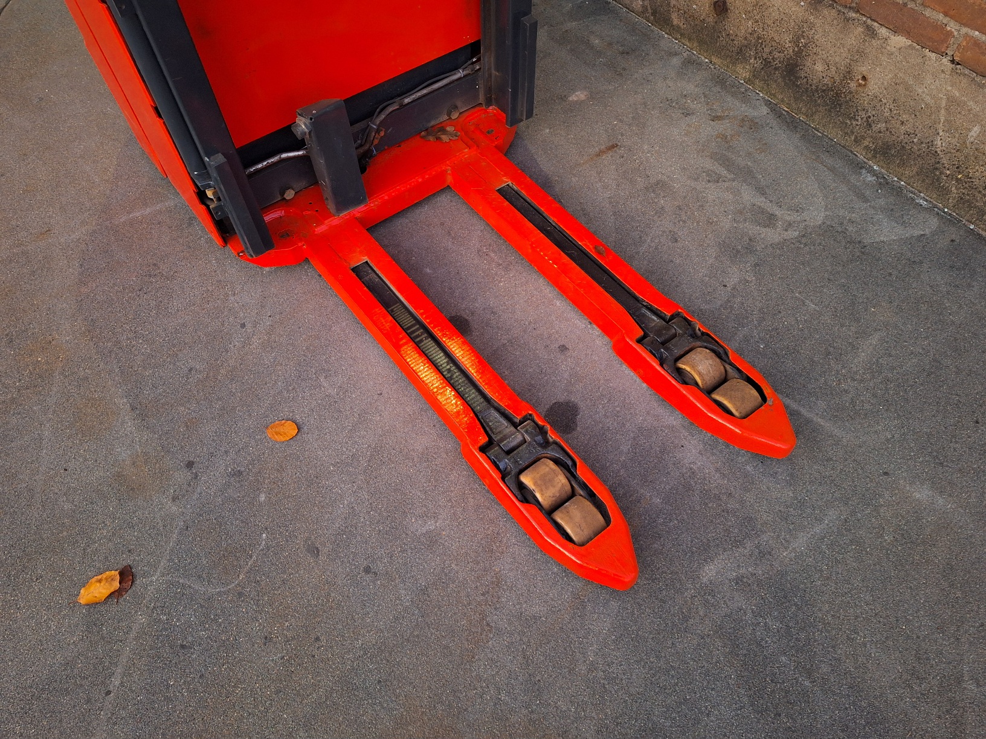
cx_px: 493
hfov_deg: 73.9
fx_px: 655
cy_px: 370
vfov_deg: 58.9
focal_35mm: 23
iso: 320
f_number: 1.8
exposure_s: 1/25
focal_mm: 5.54
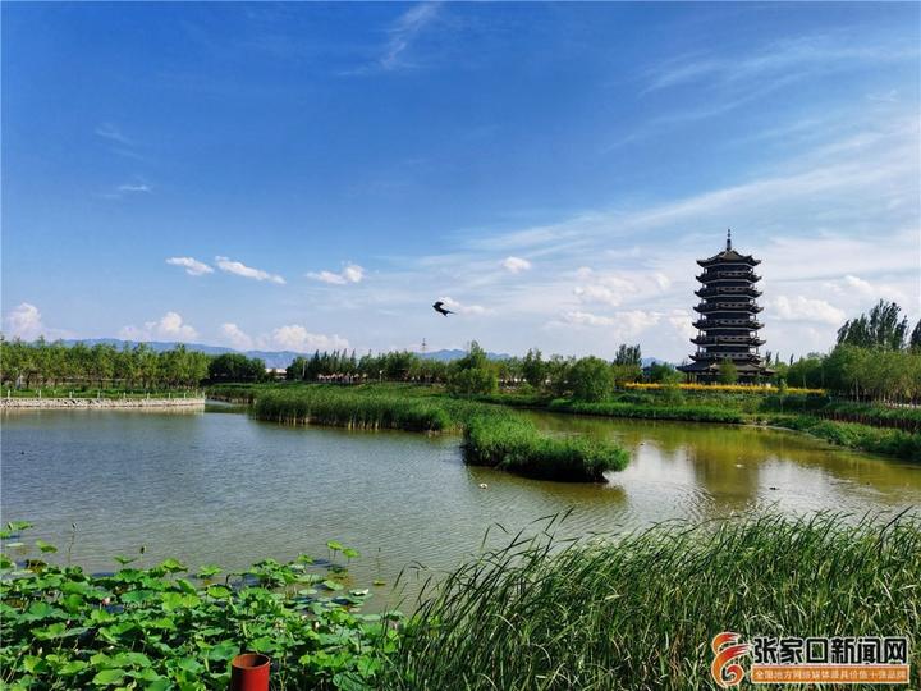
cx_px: 460
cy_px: 346
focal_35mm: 27
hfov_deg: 65.3
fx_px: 718
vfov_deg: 51.4
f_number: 1.6
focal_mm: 5.56
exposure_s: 1/4367
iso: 50
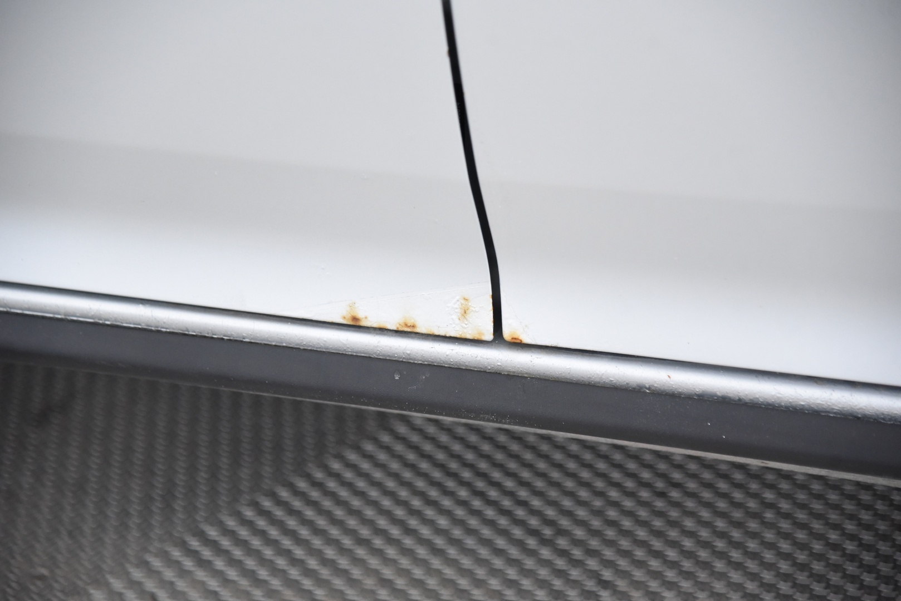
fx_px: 2804
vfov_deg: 12.2
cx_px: 450
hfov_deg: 18.3
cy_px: 300
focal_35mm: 112
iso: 4000
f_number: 4
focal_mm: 112
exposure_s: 1/50
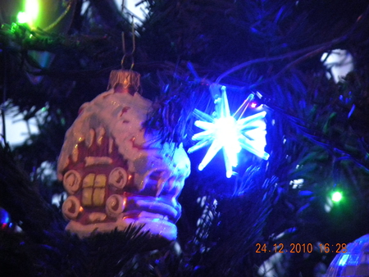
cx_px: 184
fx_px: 5130
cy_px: 138
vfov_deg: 3.1
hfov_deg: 4.1
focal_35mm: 481
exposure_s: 1/5.6
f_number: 5
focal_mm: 85.6
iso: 800
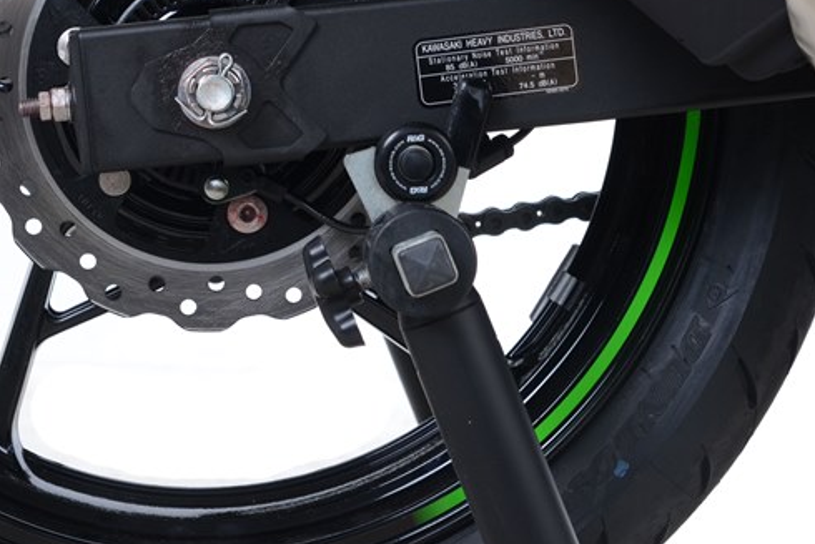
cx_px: 398
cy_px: 64
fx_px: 5208
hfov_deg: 8.9
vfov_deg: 6.0
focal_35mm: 230
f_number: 10
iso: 320
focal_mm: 110
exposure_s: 1/80
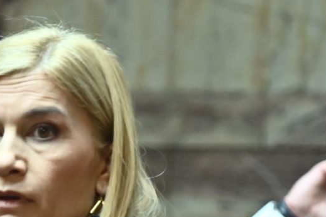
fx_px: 5356
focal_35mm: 592
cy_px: 219
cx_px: -218
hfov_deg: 3.5
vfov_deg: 2.3
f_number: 4.5
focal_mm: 120
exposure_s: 1/200
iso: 1400
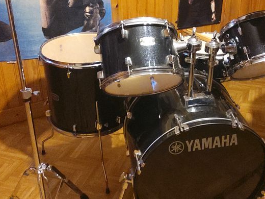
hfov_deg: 37.9
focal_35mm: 50
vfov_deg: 29.0
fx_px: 383
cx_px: 166
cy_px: 81
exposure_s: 1/17
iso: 800
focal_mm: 3.08
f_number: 2
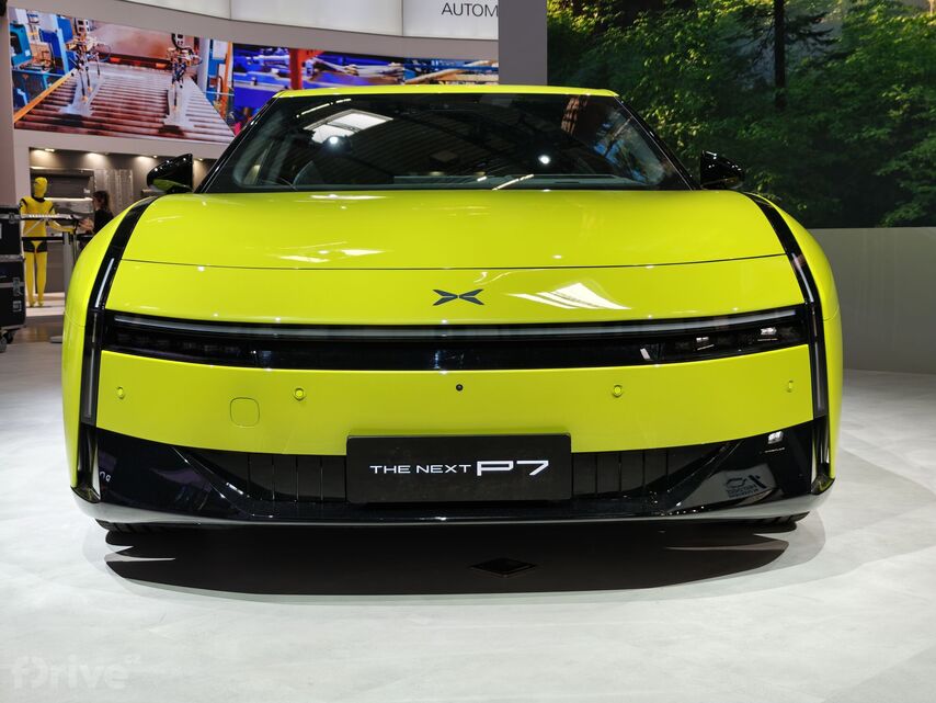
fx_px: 1244
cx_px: 468
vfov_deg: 31.5
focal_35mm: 46
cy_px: 352
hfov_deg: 41.2
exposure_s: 1/100
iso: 64
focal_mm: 8.72
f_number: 1.63
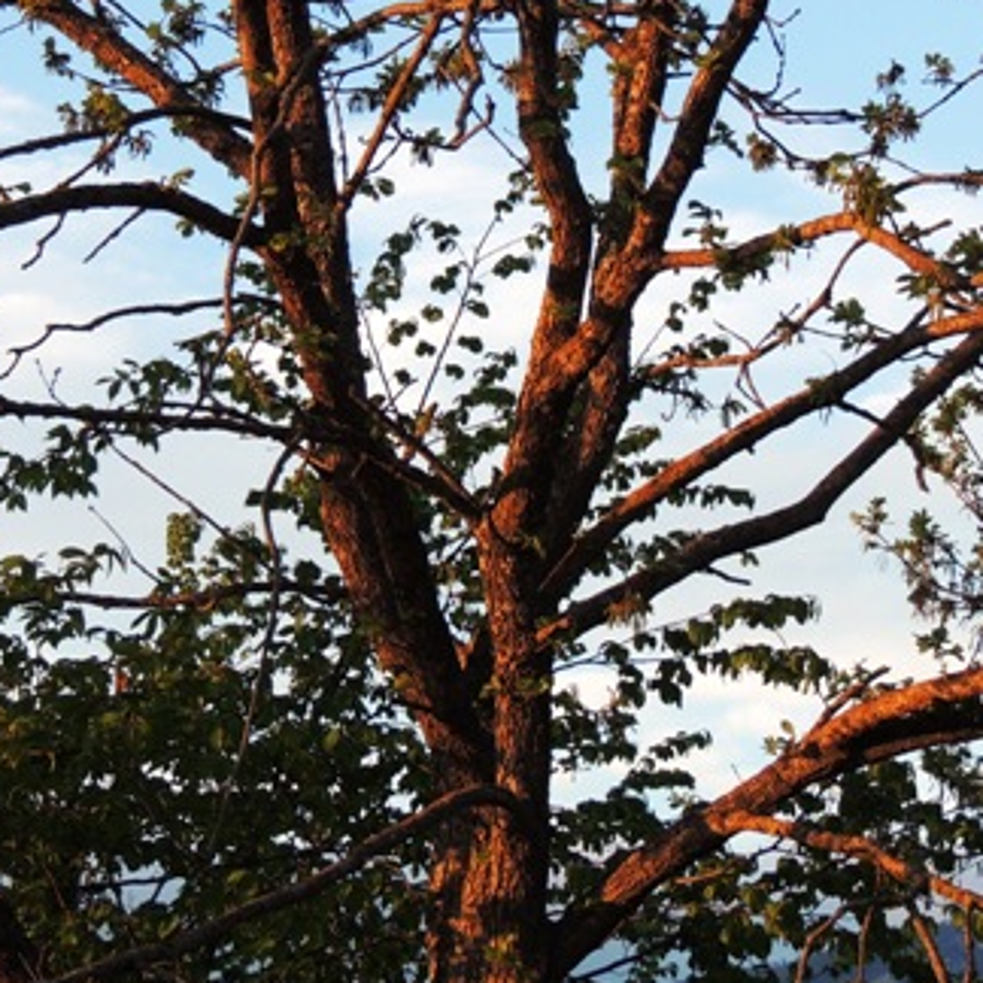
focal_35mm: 109
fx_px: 3502
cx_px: 492
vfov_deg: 15.9
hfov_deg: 16.0
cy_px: 306
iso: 100
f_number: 3.6
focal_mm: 8.9
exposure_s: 1/160
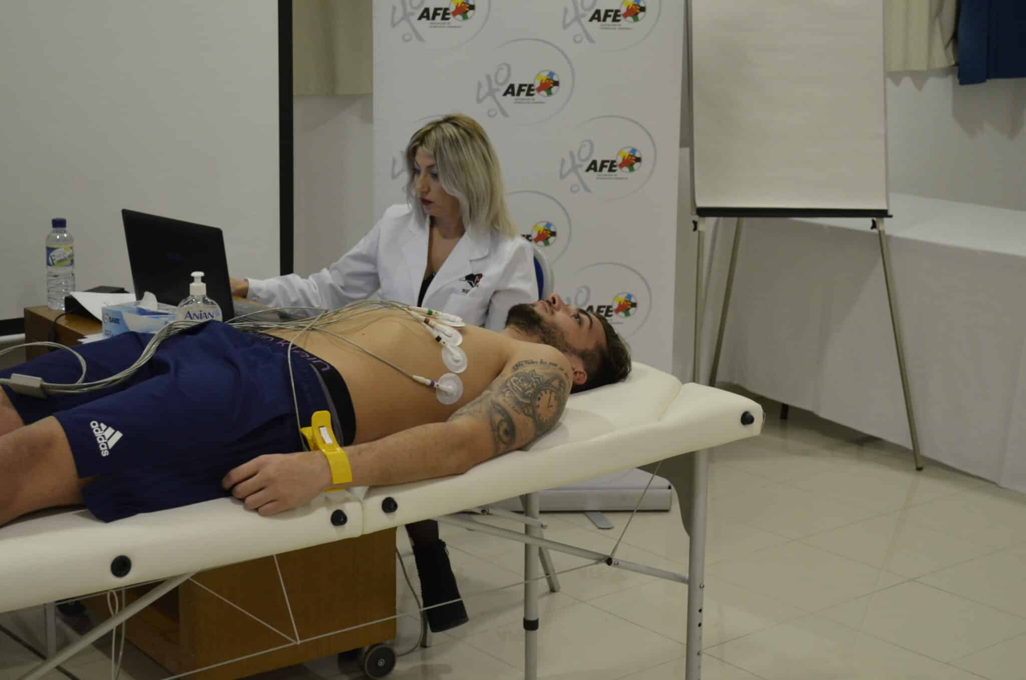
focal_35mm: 60
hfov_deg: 33.5
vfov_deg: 22.5
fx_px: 1707
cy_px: 340
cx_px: 513
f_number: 5.3
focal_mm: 40
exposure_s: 1/125
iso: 1600
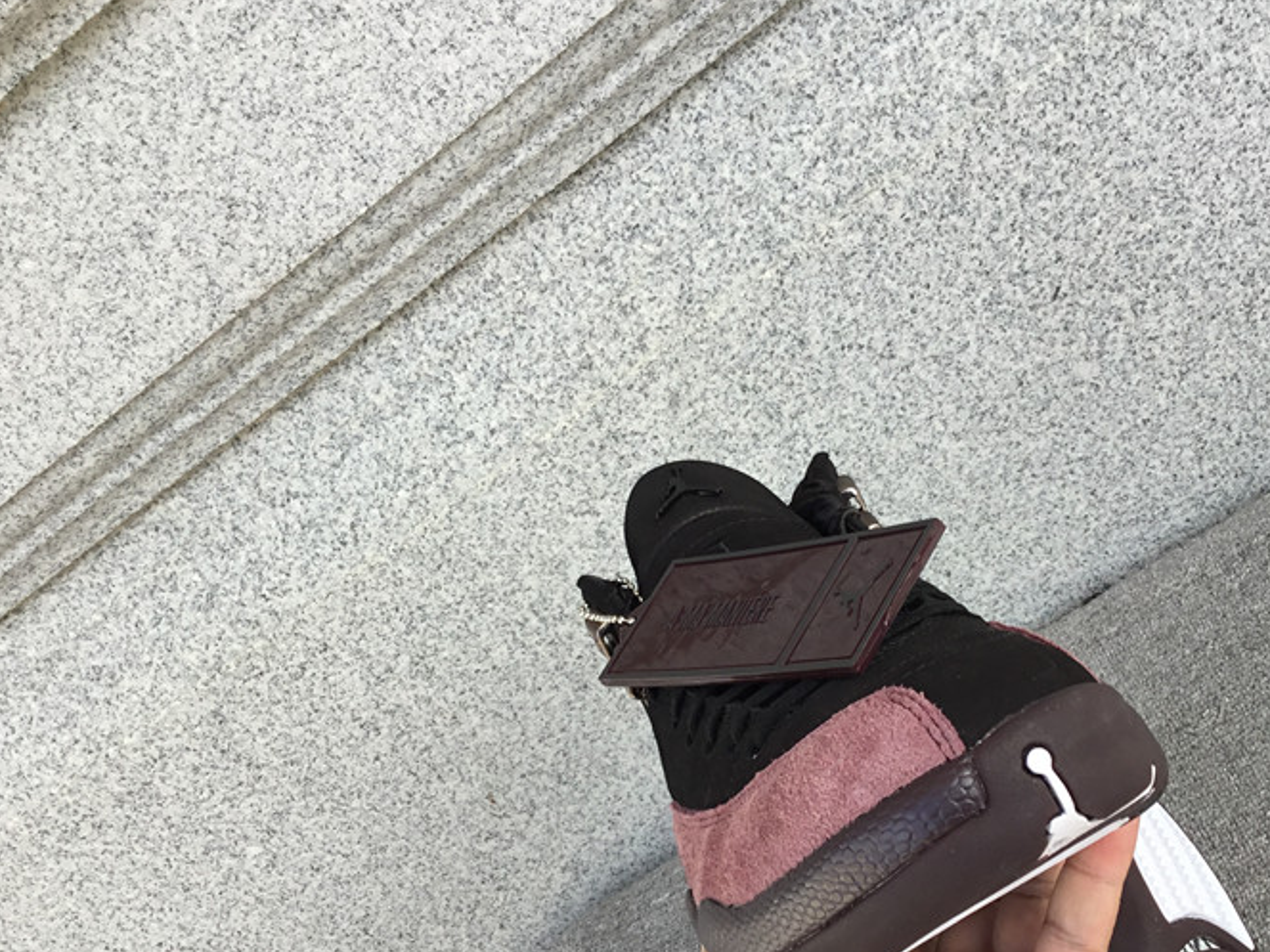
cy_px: 578
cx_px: 750
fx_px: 1541
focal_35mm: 42
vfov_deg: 34.2
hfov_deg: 44.6
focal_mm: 3.3
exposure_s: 1/379
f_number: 2.4
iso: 25
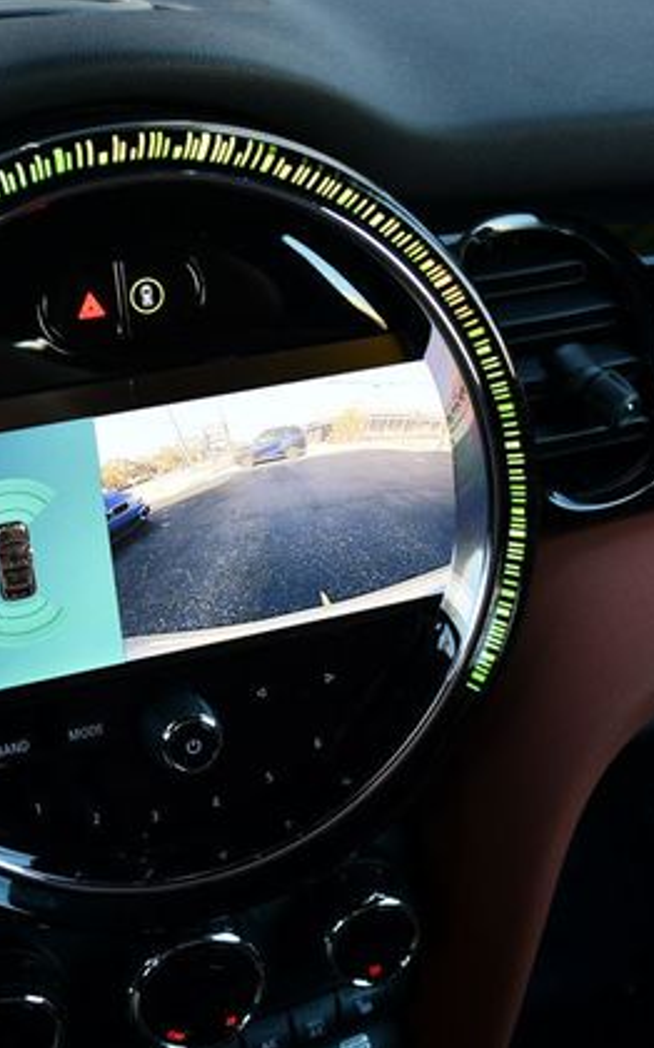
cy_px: 519
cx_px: 150
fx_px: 1599
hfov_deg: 22.9
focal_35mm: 56
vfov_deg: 36.3
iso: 400
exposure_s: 1/250
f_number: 3.5
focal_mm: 18
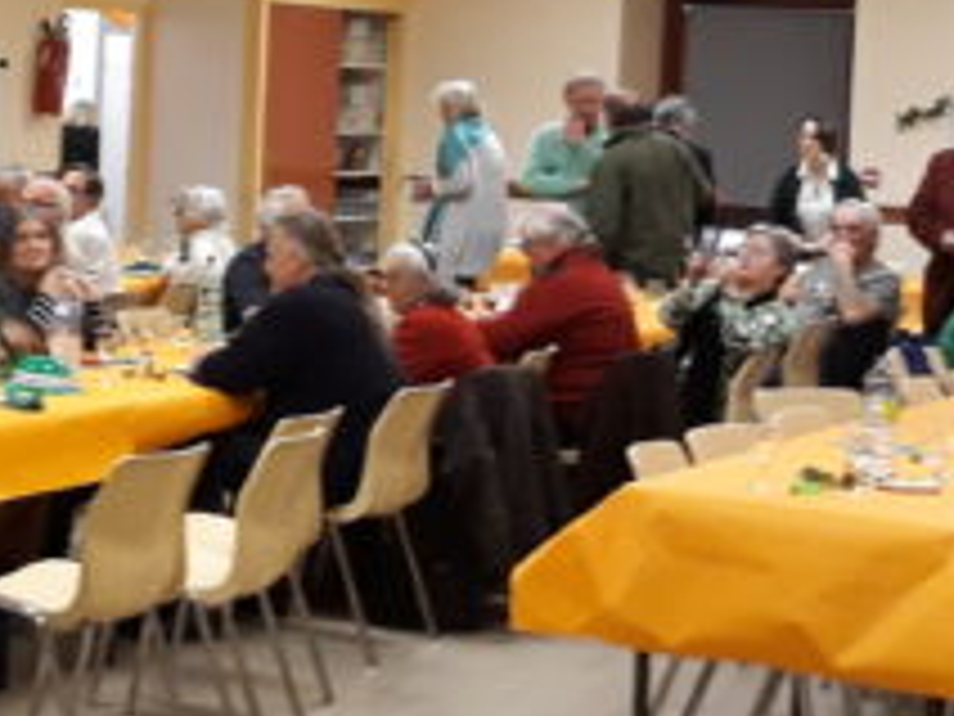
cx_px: -189
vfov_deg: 15.0
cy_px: 113
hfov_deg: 18.9
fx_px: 2701
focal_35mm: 98
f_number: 1.7
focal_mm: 3.71
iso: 200
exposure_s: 1/33
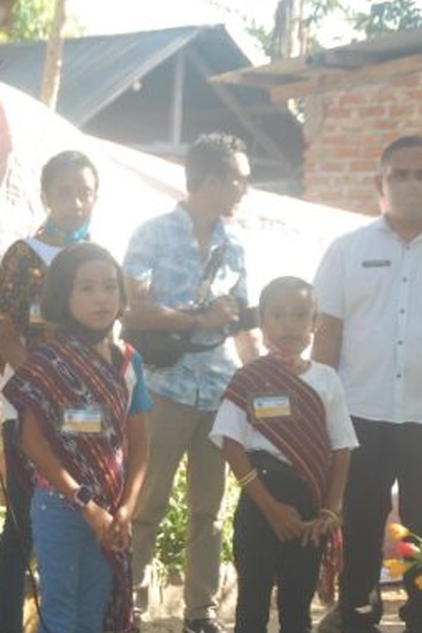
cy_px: 350
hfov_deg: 10.2
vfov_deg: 15.4
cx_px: -78
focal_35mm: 133
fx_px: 2338
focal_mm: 52
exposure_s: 1/250
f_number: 5
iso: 400
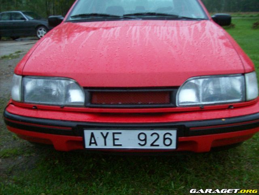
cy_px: 98
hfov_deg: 51.4
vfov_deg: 39.7
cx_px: 130
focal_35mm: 36
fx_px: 269
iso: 200
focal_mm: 6
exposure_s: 1/8
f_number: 2.7
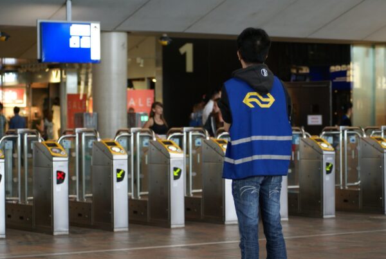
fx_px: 1127
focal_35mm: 105
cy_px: 130
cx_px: 193
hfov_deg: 19.4
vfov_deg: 13.1
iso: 400
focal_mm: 70
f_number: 4
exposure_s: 1/40
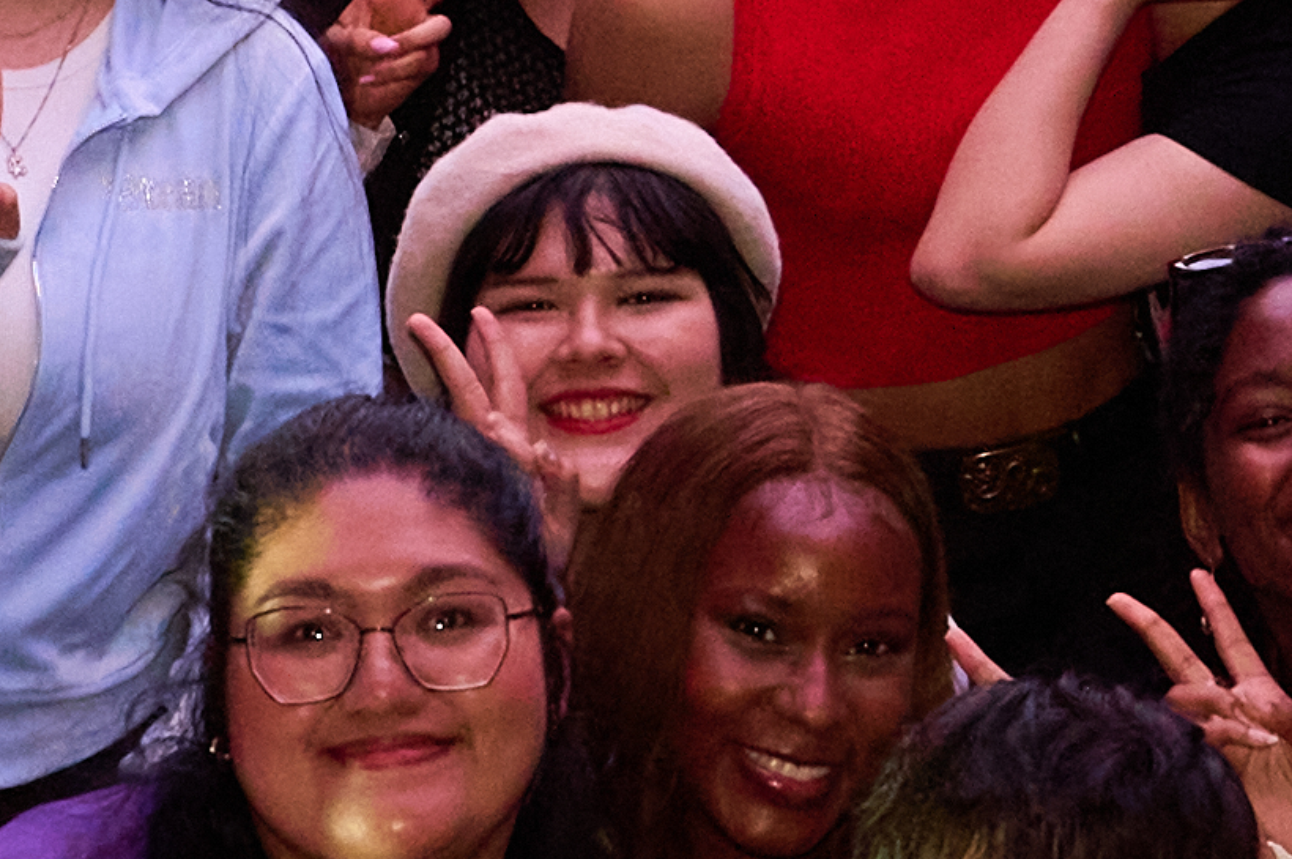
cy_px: 252
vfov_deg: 6.4
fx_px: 7672
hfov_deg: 9.6
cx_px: 1004
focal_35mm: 214
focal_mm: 29
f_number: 5
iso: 3200
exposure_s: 1/250
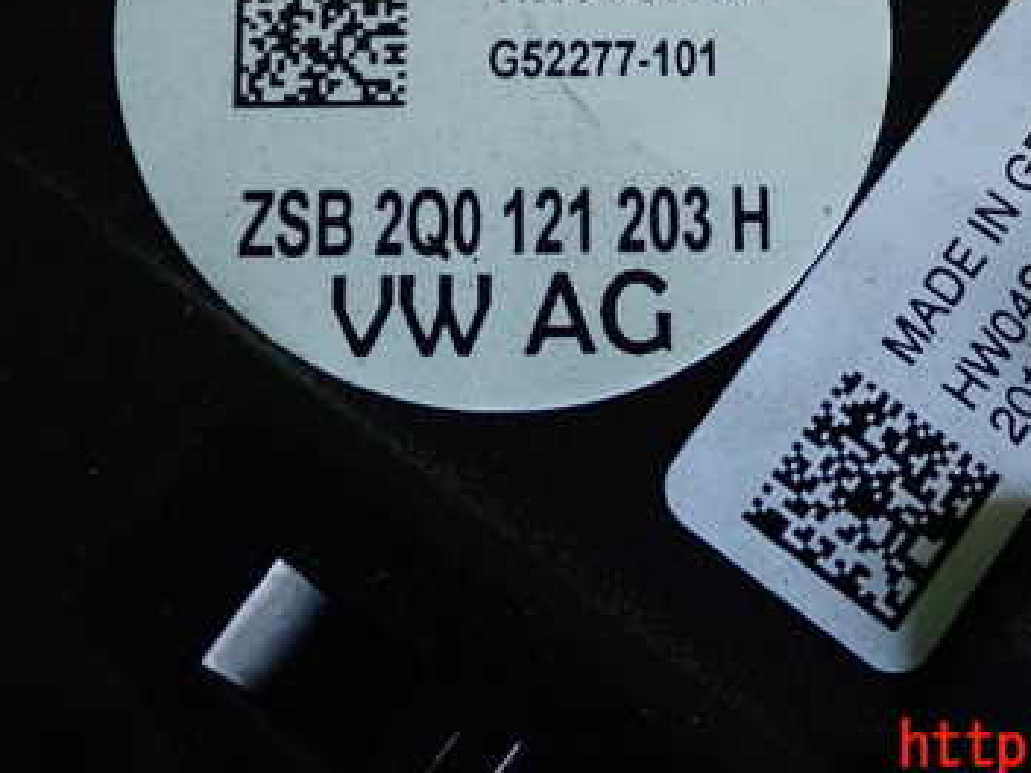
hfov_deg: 25.9
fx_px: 2234
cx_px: 682
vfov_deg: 19.4
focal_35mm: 75
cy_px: 126
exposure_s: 1/60
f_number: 2.9
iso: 400
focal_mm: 7.84
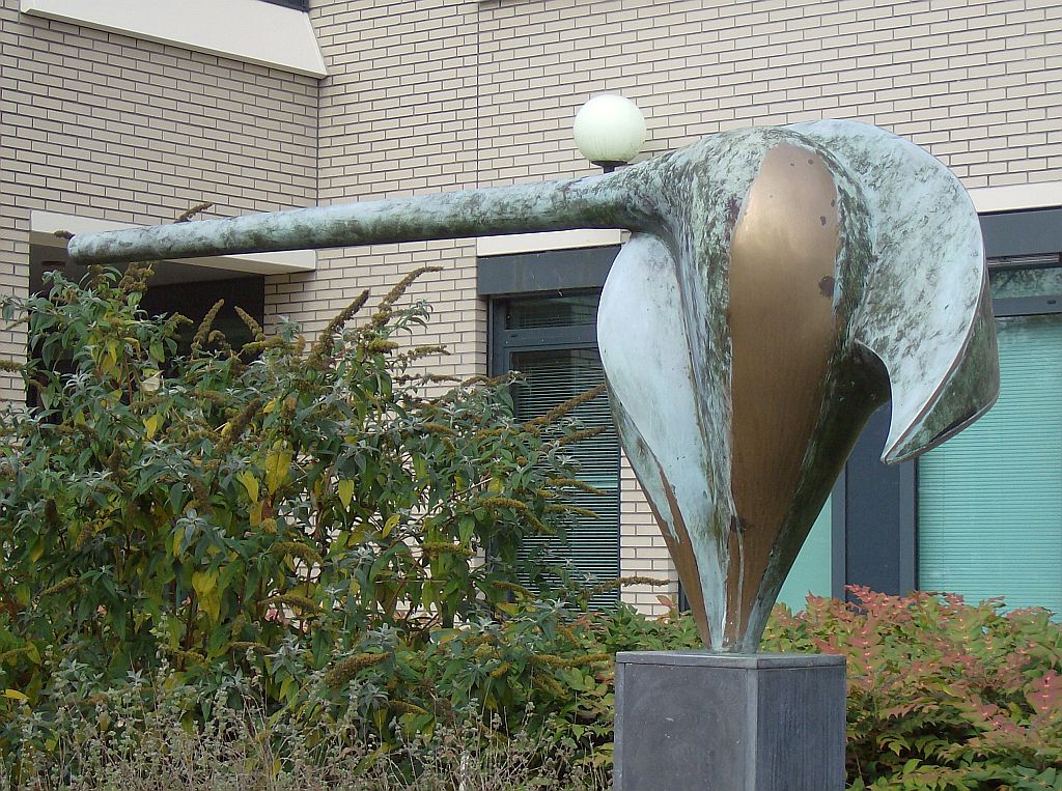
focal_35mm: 85
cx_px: 531
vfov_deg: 17.3
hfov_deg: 23.1
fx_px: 2602
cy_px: 396
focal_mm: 14.1
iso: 100
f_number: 4.2
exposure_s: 1/345
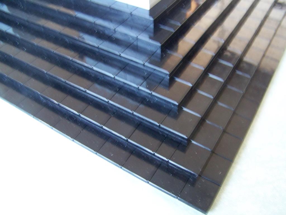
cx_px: 143
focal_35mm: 36
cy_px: 108
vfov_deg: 39.7
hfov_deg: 51.4
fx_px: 297
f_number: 3.6
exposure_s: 1/2.5
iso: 200
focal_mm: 5.85
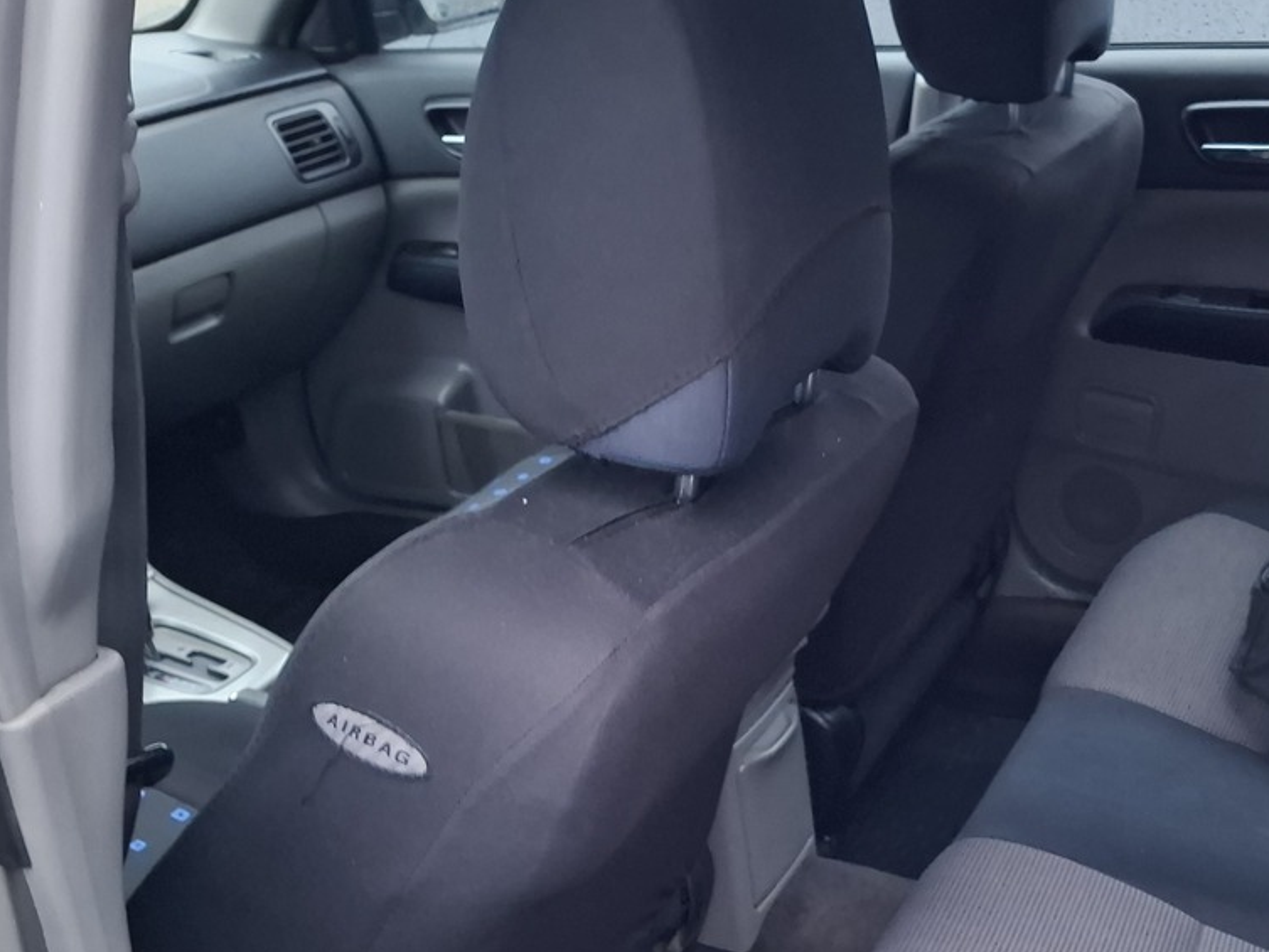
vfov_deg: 31.8
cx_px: 1047
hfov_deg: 40.8
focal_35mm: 44
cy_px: 792
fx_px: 1613
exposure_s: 1/20
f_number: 1.8
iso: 800
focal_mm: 5.54
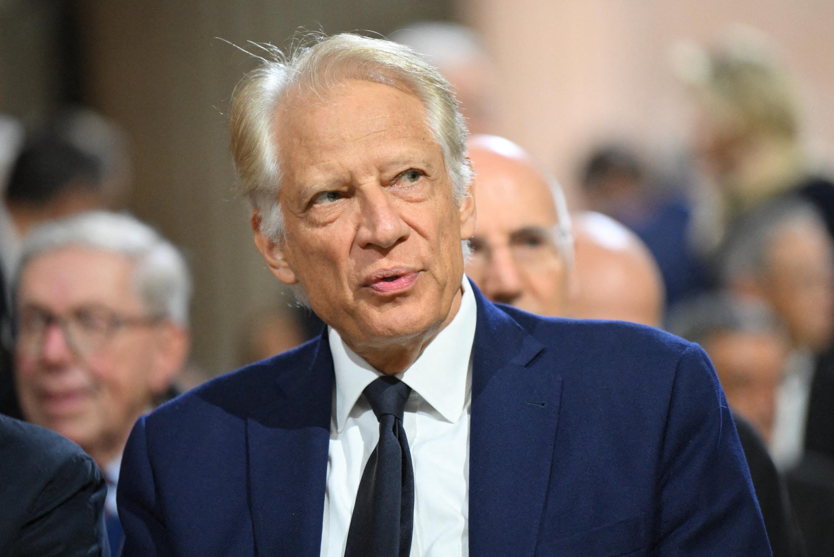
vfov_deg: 6.2
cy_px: 260
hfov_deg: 9.2
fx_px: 5167
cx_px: 459
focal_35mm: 223
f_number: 2.8
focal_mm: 200
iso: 4000
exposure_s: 1/160
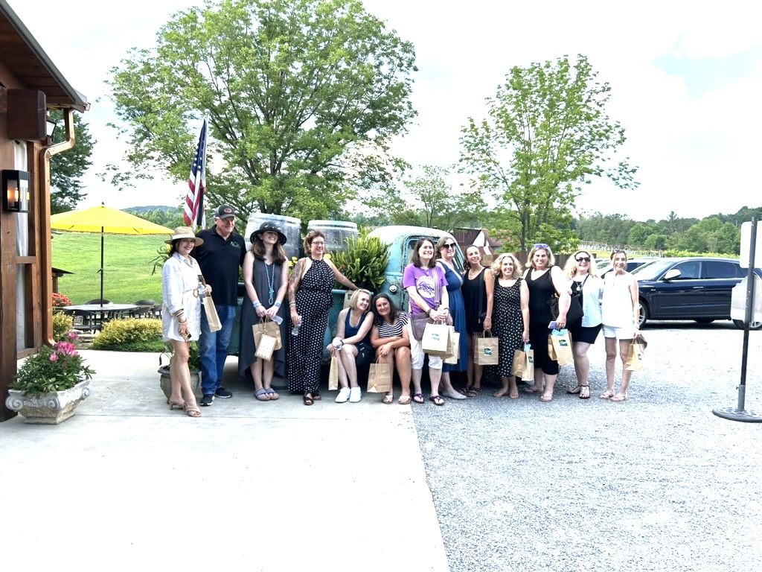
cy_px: 286
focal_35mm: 26
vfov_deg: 53.1
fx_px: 572
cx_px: 381
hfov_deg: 67.3
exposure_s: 1/924
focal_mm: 5.7
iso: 50
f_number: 1.5
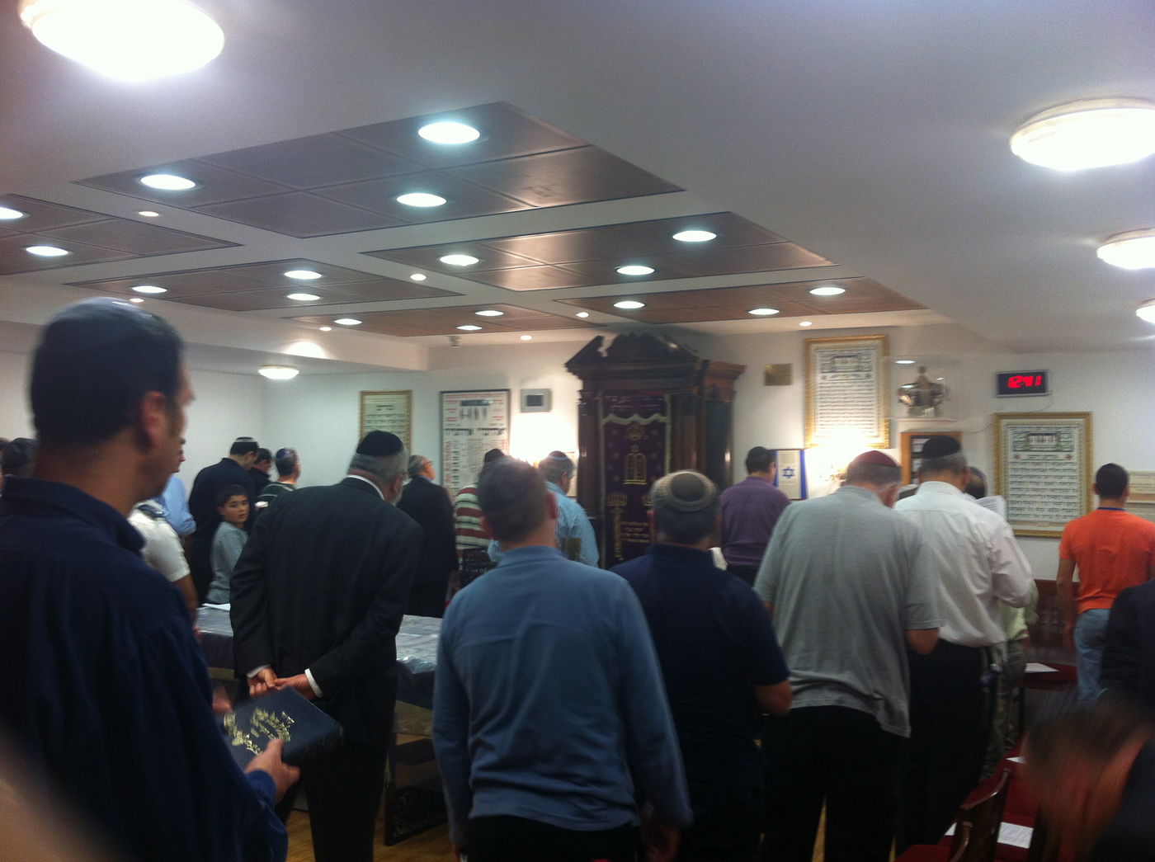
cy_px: 431
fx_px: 1166
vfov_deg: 40.6
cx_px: 578
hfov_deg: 52.7
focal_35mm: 35
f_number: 2.8
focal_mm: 3.85
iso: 100
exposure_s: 1/15
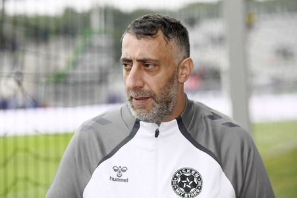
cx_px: 148
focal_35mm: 135
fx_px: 1113
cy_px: 99
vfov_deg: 10.1
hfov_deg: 15.2
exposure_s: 1/1000
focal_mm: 135
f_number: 4.5
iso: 800
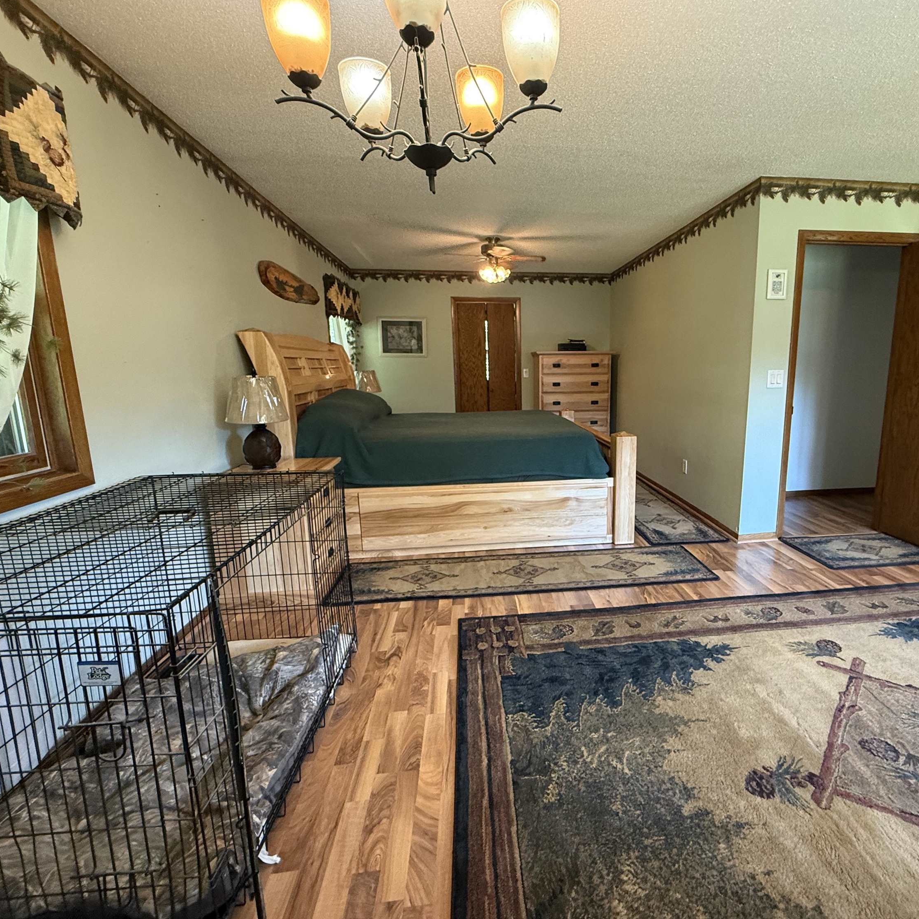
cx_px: 543
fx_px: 511
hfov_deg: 83.1
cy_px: 459
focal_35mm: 17
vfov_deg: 84.0
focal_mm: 2.22
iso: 400
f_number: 2.2
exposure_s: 1/60
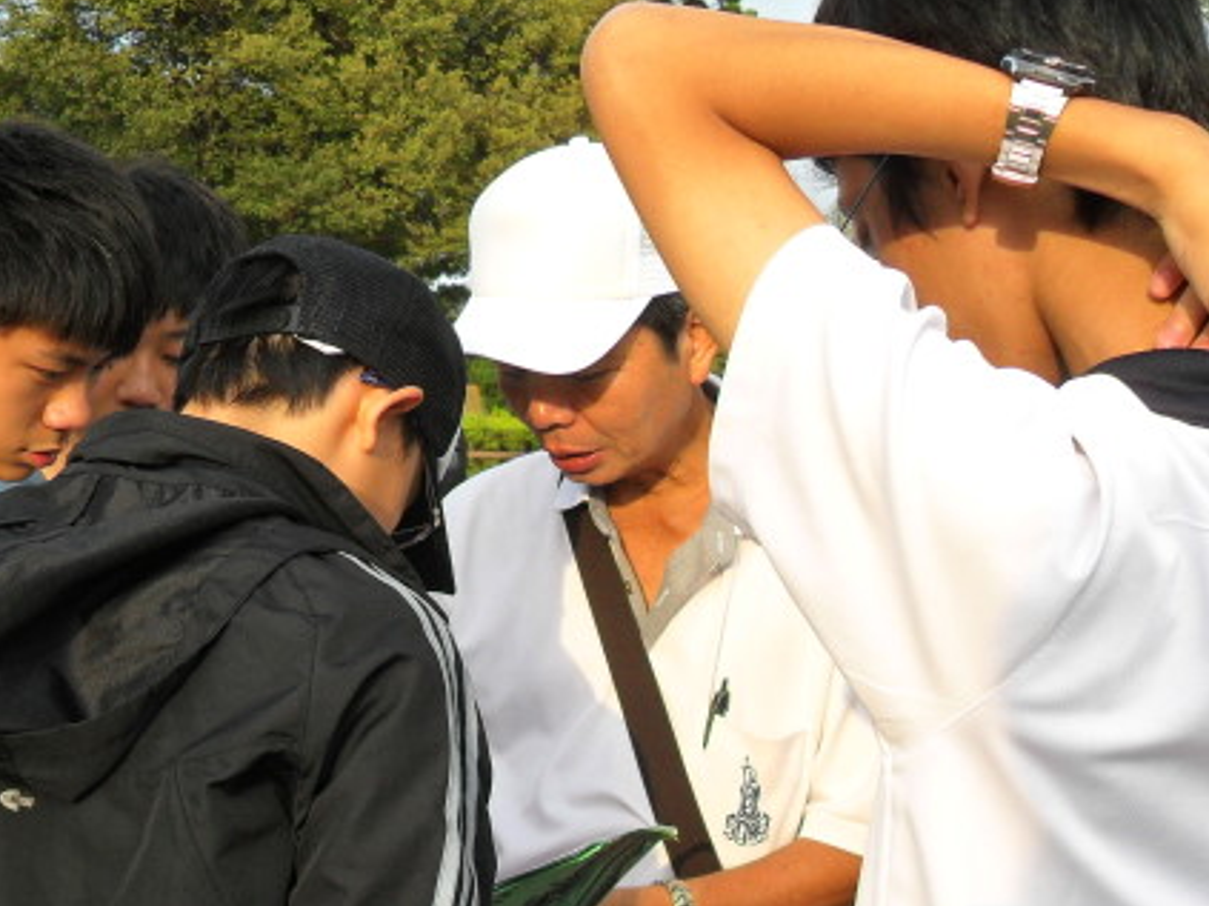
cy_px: 663
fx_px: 1851
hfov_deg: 35.9
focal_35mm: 53
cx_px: 434
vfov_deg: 27.2
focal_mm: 6.2
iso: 100
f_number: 2.8
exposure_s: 1/500
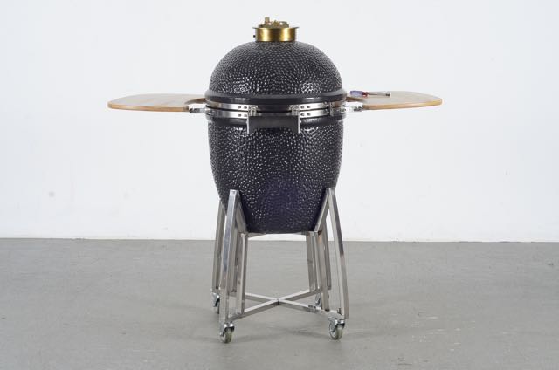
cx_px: 280
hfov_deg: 27.0
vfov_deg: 18.1
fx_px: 1162
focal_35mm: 75
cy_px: 185
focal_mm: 50
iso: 100
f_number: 10
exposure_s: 1/125
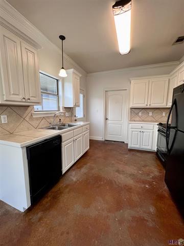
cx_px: 92
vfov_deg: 106.2
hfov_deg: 89.9
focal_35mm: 13
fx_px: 92
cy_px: 123
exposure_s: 1/60
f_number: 1.8
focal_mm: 1.57
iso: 160
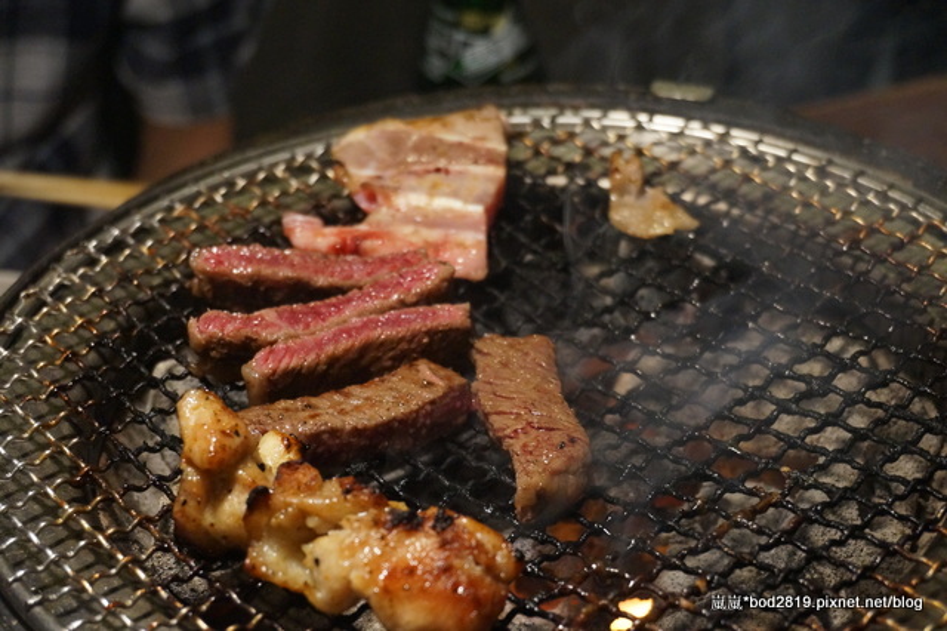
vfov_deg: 21.5
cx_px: 474
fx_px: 1656
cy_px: 316
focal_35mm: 63
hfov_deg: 31.9
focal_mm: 42
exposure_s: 1/80
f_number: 5.6
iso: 3200
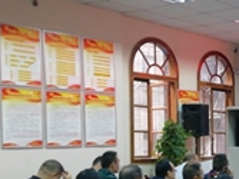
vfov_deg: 18.6
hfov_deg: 23.5
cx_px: 265
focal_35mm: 78
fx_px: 538
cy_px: 155
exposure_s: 1/25
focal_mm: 3.21
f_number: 2.2
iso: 320
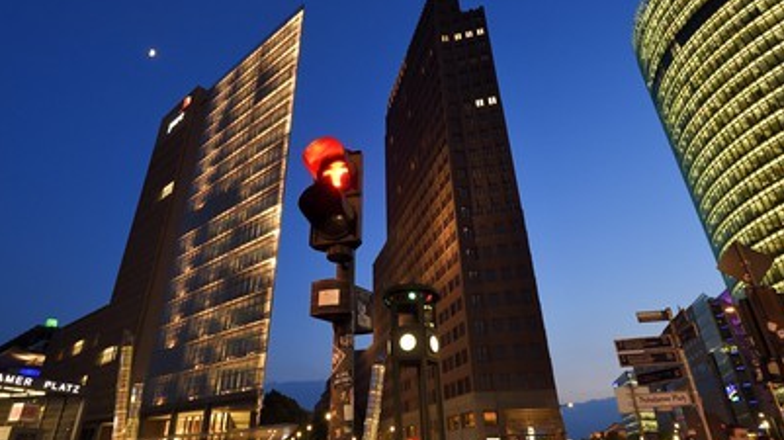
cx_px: 376
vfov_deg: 51.3
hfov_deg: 81.2
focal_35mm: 22
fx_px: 457
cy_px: 194
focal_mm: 20
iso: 3200
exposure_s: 1/25
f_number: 6.3
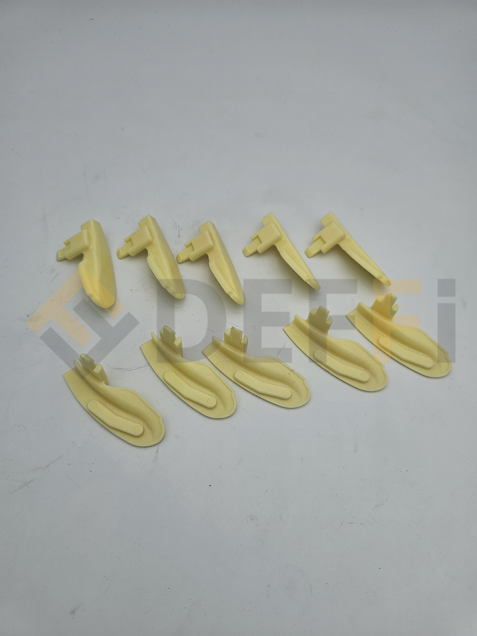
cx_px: 238
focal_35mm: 23
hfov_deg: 58.9
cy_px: 318
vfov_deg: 73.9
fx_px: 423
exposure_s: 1/598
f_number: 1.7
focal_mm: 6.3
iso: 10
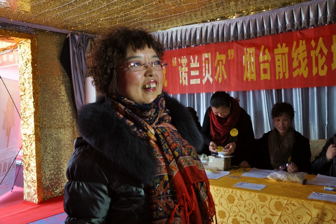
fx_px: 308
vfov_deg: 39.9
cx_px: 168
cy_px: 112
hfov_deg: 57.3
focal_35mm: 33
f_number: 5.6
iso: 320
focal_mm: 22
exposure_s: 1/25
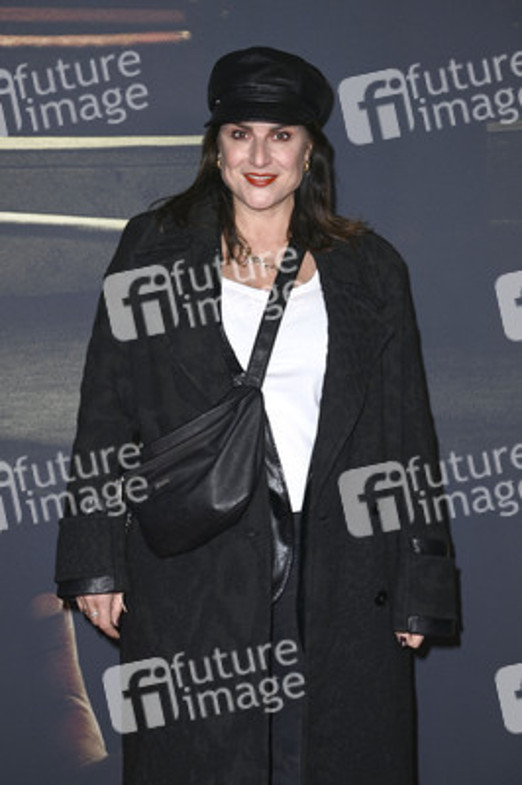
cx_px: 261
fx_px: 1852
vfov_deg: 23.9
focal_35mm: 85
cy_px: 392
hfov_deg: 16.0
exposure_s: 1/200
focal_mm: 85
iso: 640
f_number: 5.6
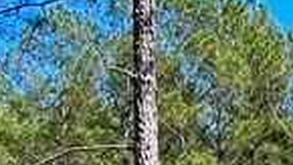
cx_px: 313
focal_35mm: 200
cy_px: 461
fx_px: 1556
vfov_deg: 5.8
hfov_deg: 10.6
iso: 50
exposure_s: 1/1377
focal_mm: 5.7
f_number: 1.5
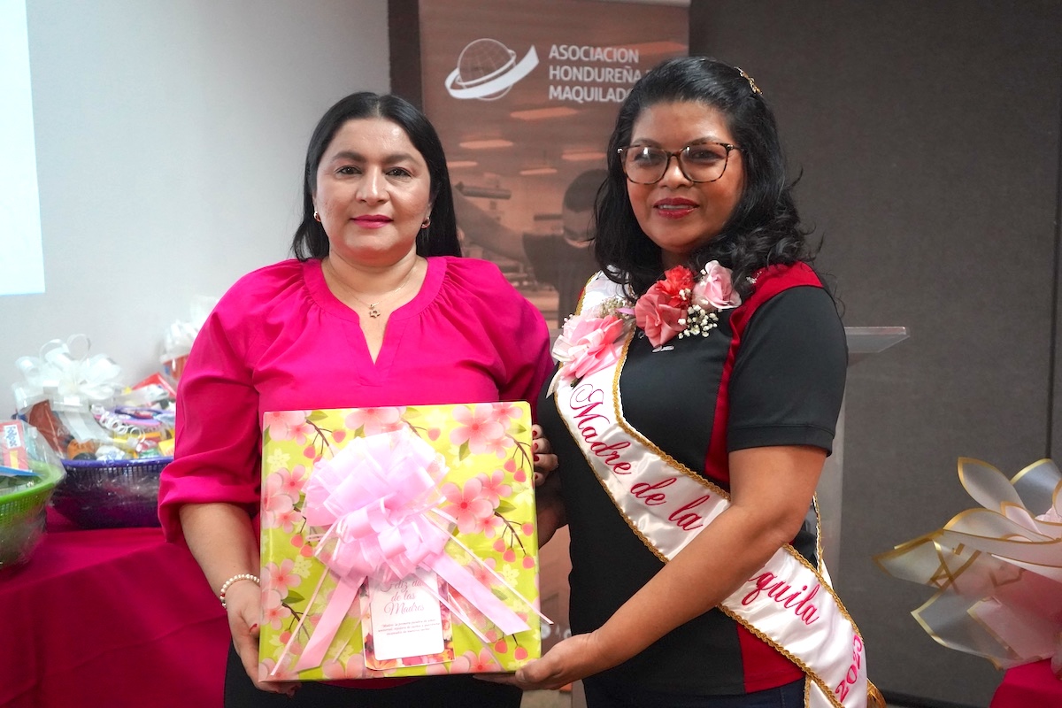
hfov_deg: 51.9
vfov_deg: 35.9
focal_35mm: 37
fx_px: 1091
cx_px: 531
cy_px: 354
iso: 10000
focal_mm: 37
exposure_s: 1/160
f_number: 4
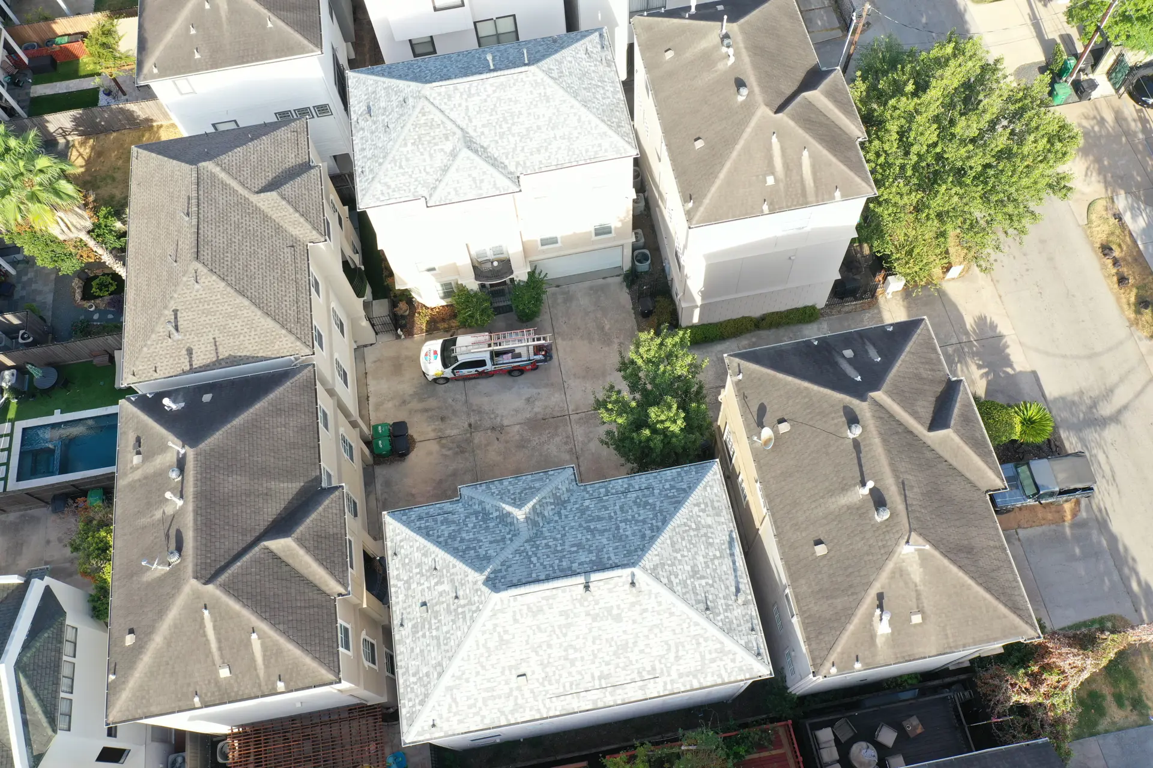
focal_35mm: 28
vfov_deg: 46.4
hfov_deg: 65.5
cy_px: 384
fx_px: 897
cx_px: 576
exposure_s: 1/200
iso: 100
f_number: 4.5
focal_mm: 10.26
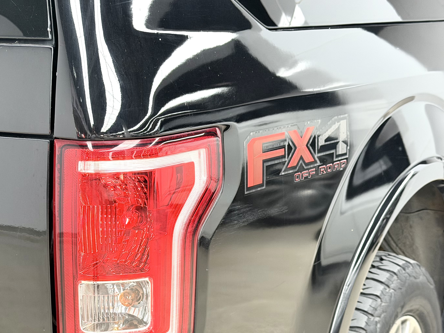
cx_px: 138
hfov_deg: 27.2
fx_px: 911
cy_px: 230
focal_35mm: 71
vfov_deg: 20.6
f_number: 1.78
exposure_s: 1/100
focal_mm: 6.76
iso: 125
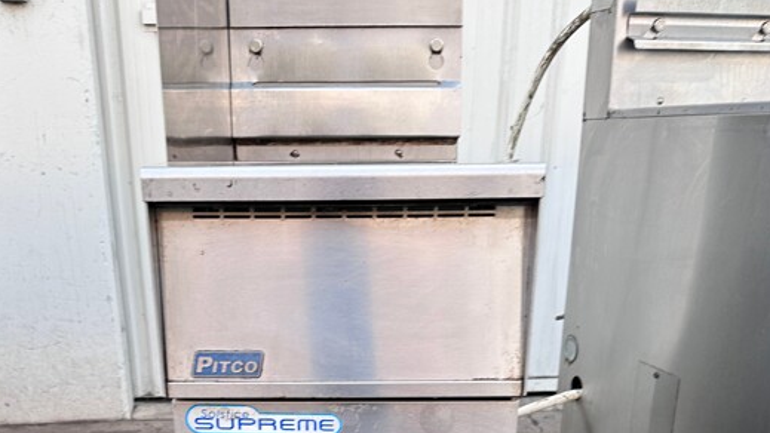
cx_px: 350
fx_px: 837
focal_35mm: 41
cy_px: 480
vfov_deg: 26.6
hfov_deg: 49.3
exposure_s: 1/122
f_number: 1.78
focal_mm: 6.86
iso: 64
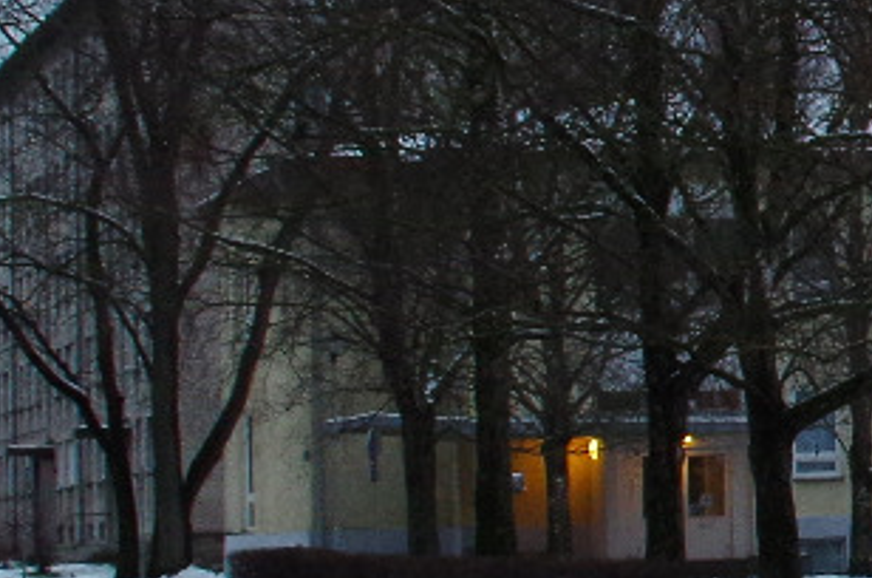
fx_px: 5366
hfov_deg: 8.8
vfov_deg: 6.2
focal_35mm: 222
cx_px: 1704
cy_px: 139
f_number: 6.3
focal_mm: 28
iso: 1250
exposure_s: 1/50
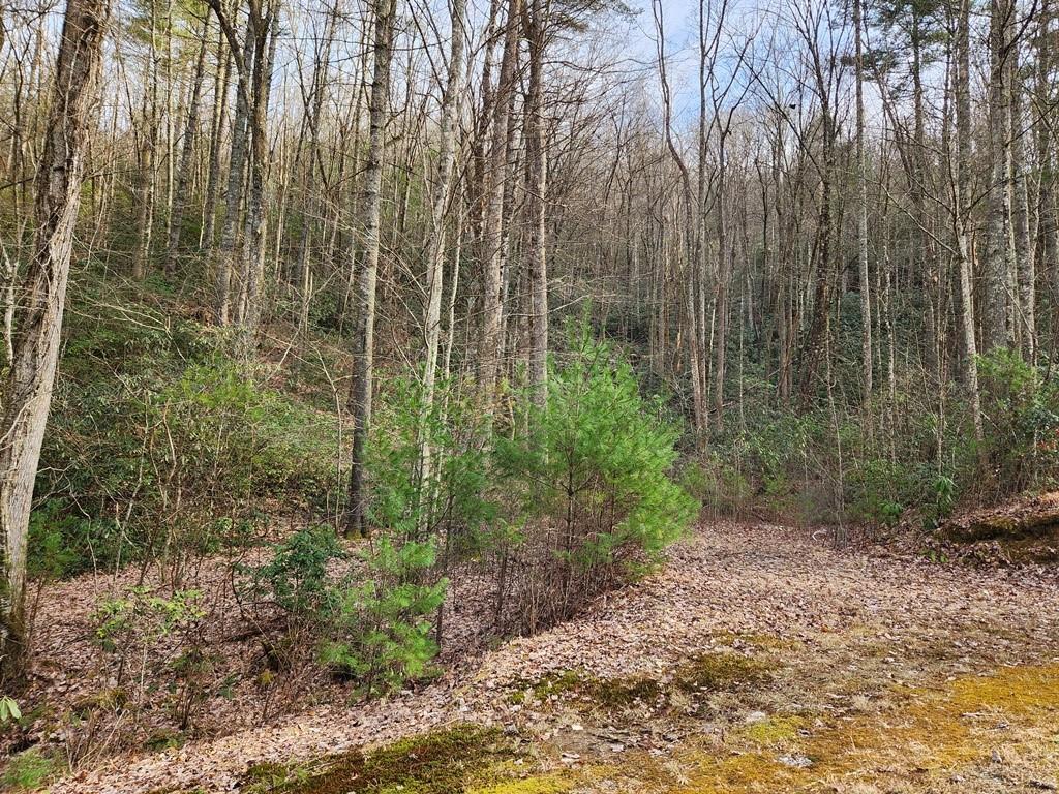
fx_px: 704
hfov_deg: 73.9
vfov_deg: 58.9
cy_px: 397
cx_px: 530
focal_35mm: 23
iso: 20
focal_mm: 5.4
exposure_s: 1/189
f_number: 1.8
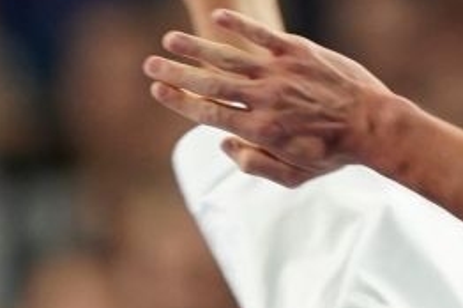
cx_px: -262
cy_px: 774
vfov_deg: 0.5
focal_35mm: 2751
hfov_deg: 0.8
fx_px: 35337
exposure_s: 1/500
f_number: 2.8
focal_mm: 400
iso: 1600
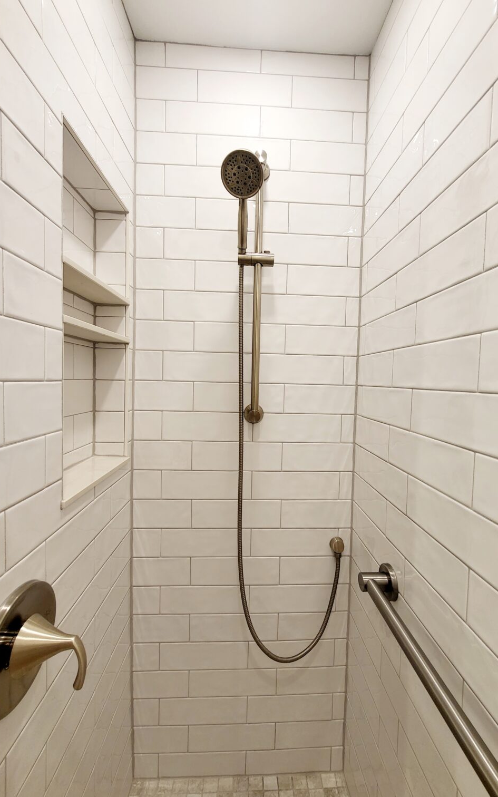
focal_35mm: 14
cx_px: 262
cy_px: 396
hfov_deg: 78.6
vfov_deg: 105.3
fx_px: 304
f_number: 2.2
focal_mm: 1.74
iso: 64
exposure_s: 1/60.2
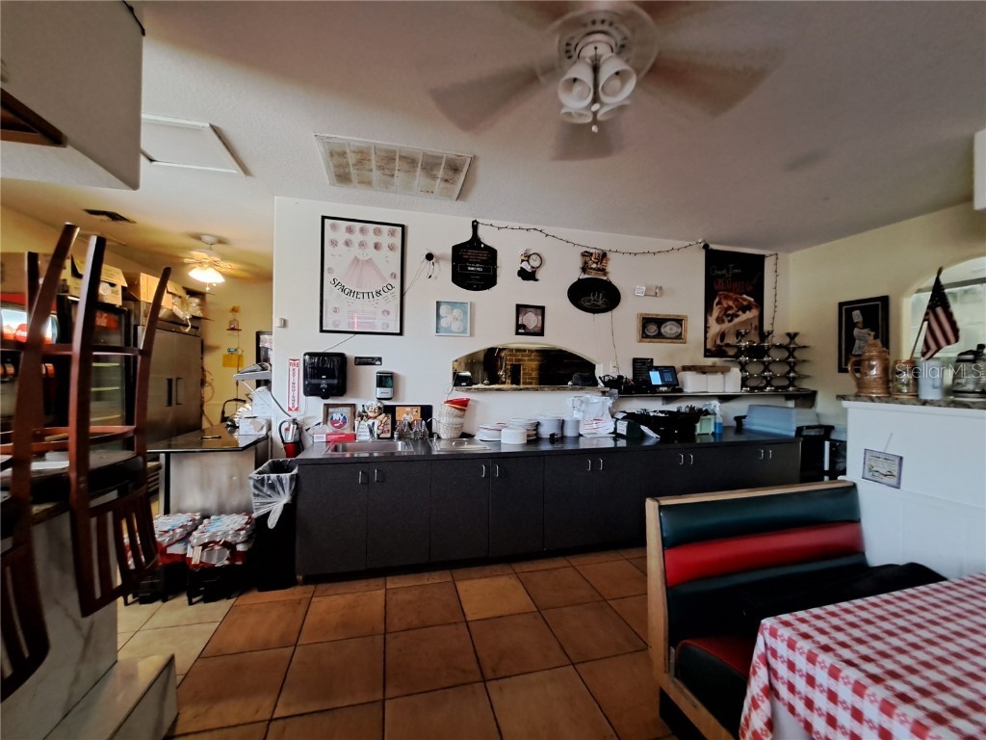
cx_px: 493
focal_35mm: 13
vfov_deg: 89.9
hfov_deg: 106.2
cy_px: 370
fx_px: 370
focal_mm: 1.74
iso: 250
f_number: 2.2
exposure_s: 1/24
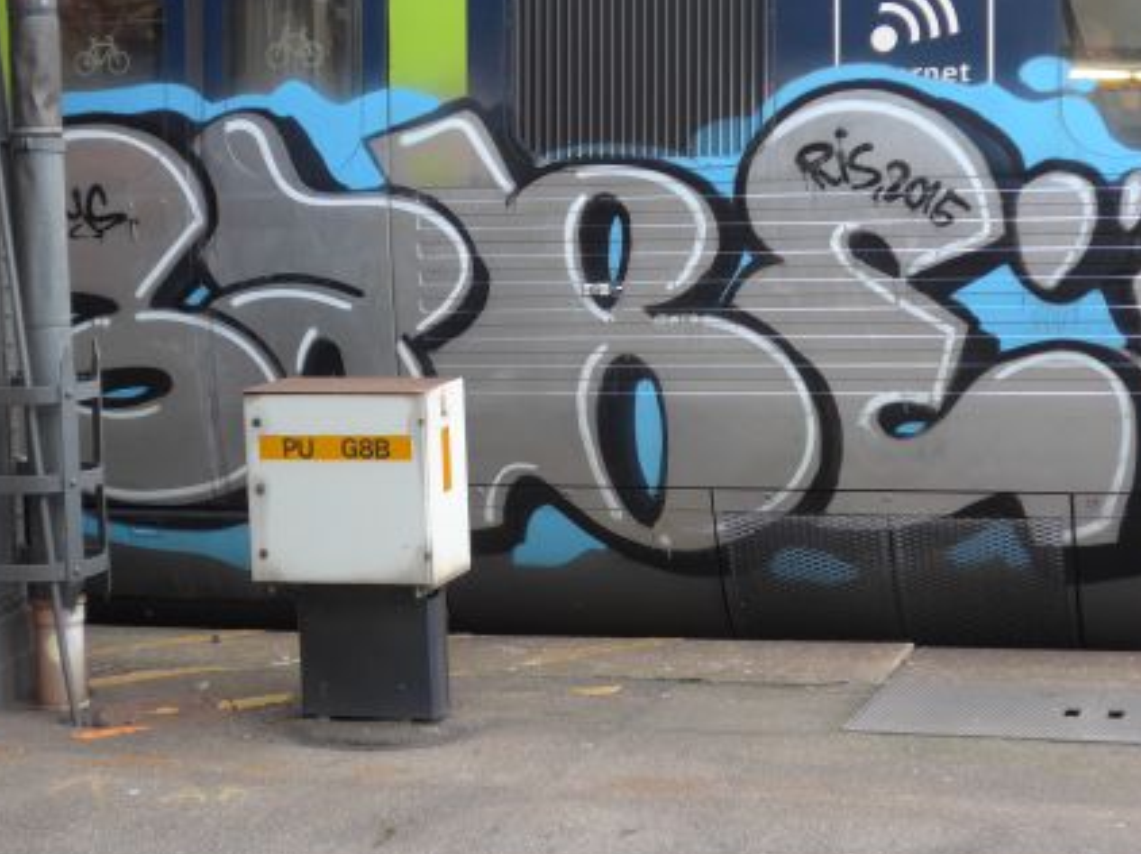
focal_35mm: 83
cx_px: 552
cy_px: 363
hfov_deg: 23.6
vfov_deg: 17.8
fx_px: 2734
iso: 250
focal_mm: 14.2
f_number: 4.1
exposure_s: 1/80
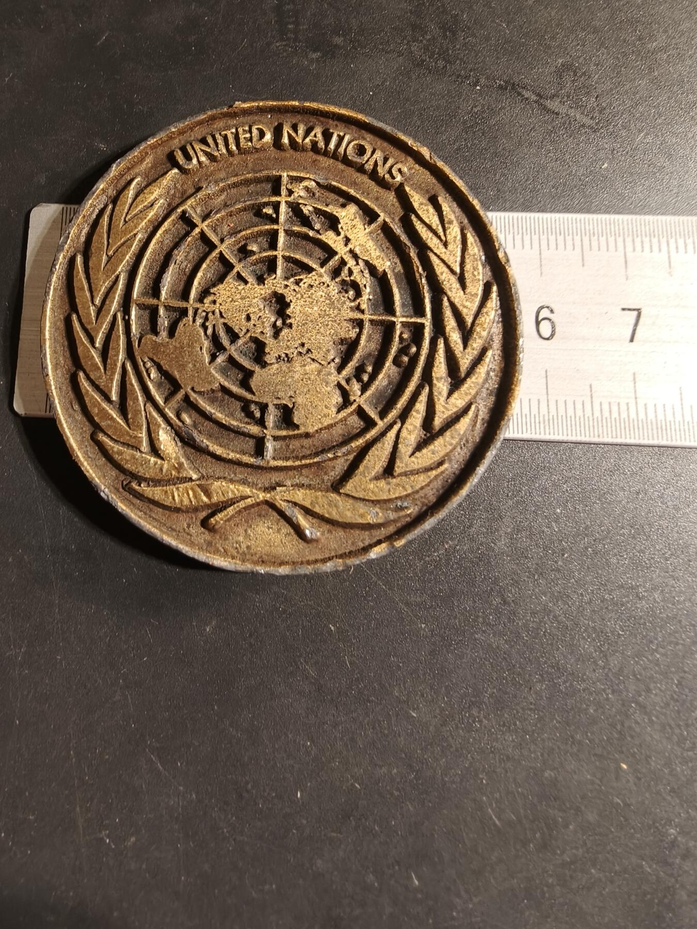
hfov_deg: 58.9
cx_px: 348
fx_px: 617
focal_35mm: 23
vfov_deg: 73.9
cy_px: 464
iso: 160
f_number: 2
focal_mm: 2.32
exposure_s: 1/63
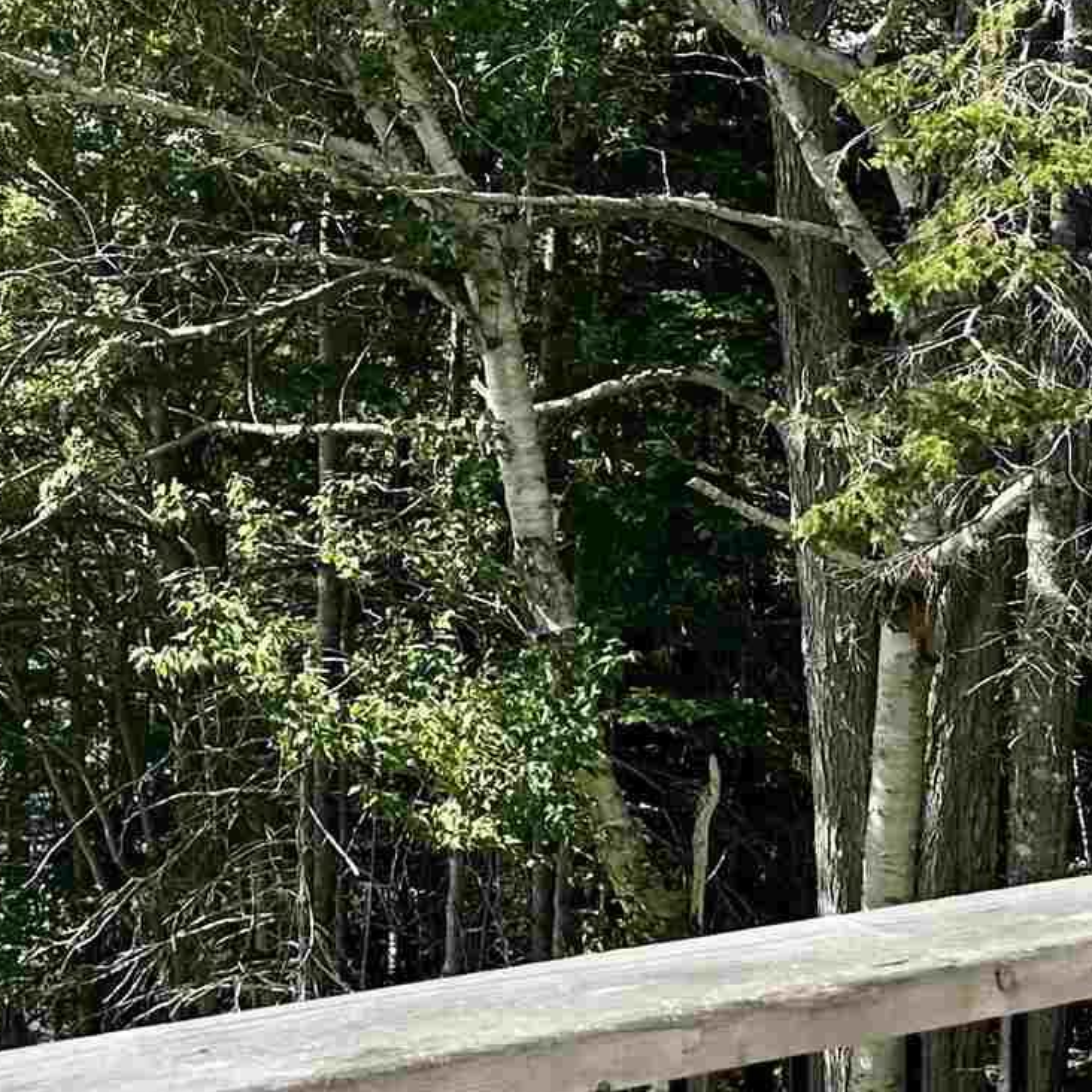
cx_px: -261
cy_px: 531
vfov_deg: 19.5
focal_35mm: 89
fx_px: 3176
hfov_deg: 18.4
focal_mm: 6.86
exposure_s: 1/2591
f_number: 1.78
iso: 80
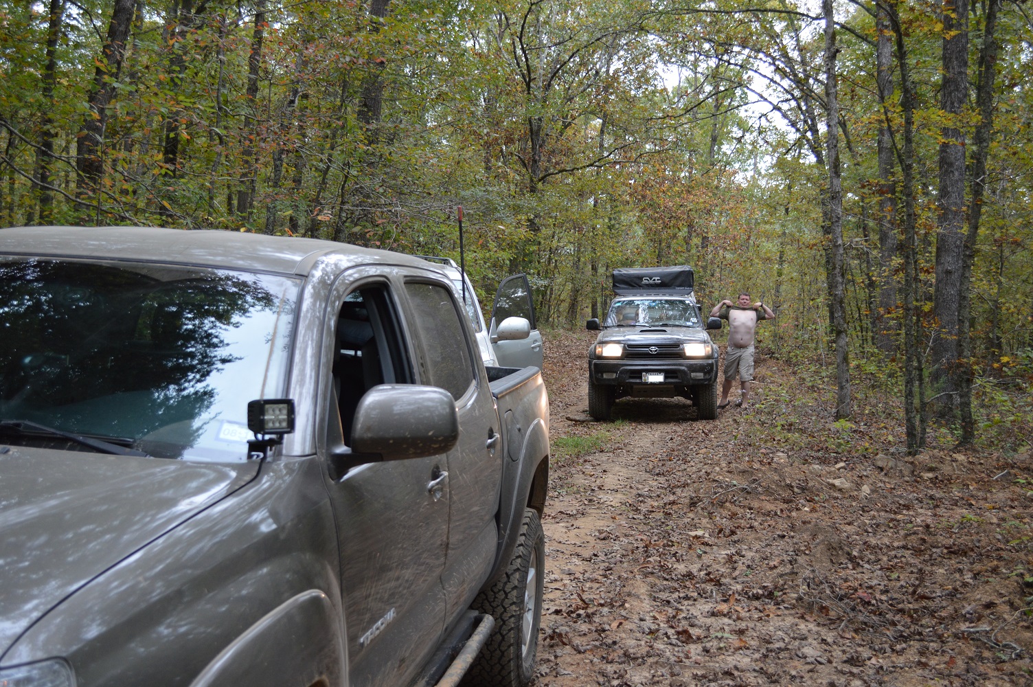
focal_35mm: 42
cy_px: 344
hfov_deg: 46.4
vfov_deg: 31.8
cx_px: 516
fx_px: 1204
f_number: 4.5
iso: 400
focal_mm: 28
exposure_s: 1/80
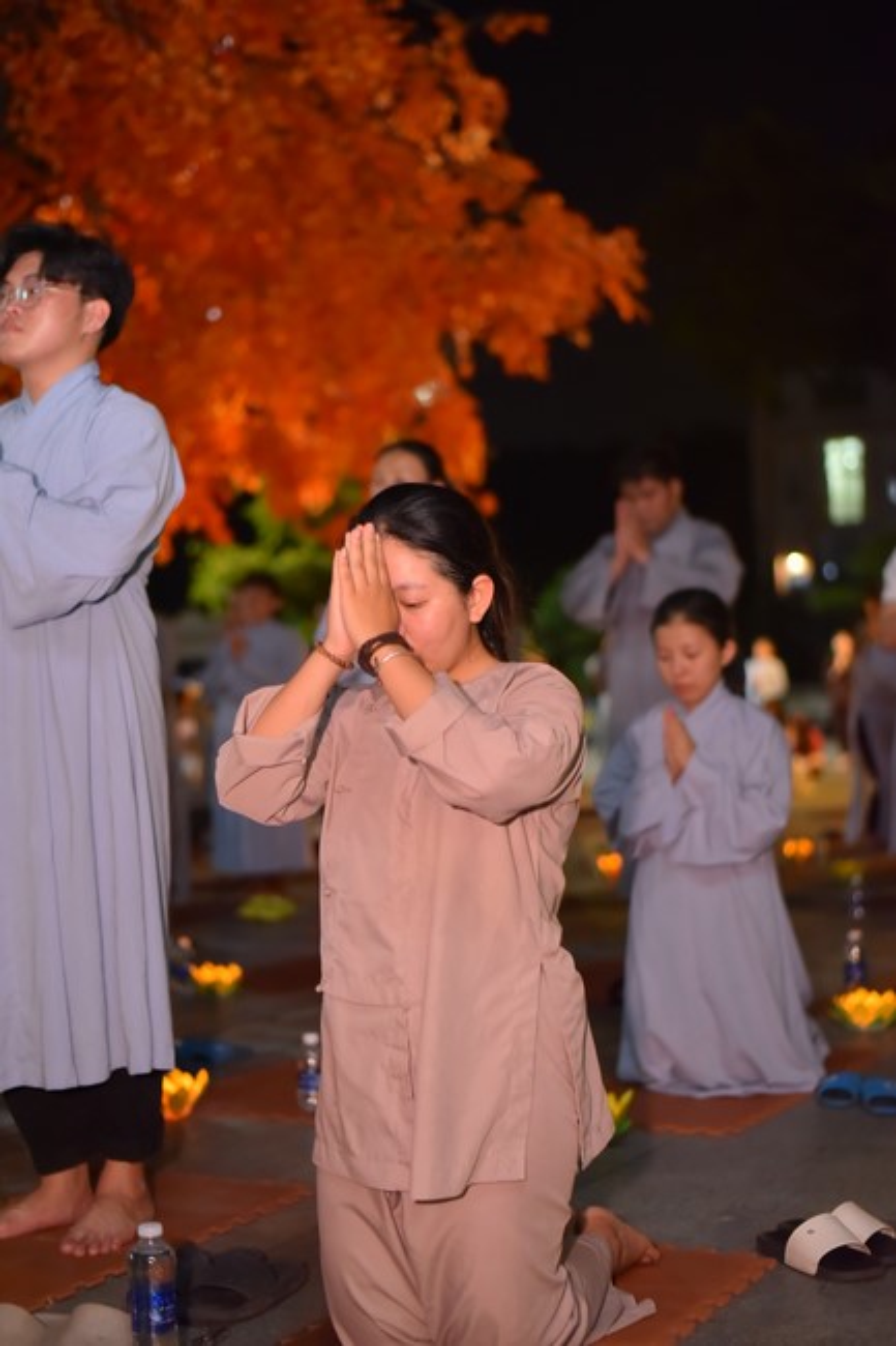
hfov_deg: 27.0
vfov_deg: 39.6
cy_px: 673
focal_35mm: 50
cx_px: 448
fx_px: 1868
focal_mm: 50
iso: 2000
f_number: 2
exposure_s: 1/100
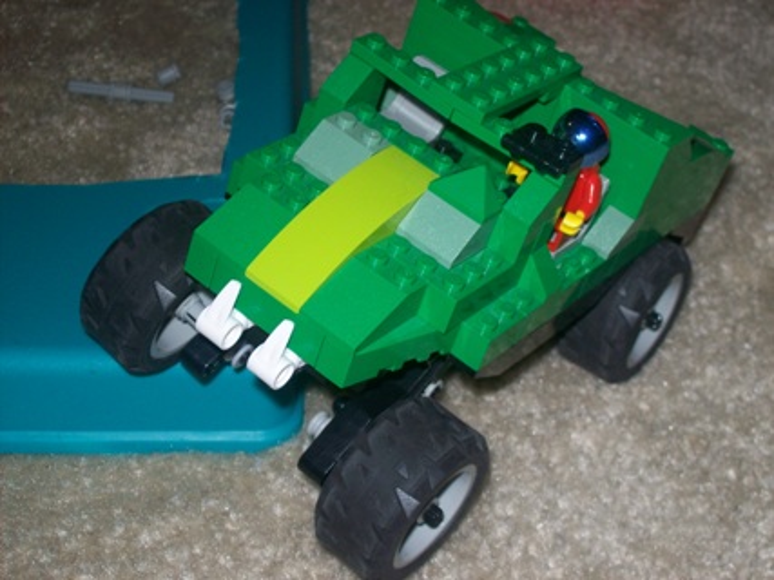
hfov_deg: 27.8
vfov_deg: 21.0
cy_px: 290
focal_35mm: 70
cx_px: 387
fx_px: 1565
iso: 80
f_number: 3.8
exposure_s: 1/68.7
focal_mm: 11.6
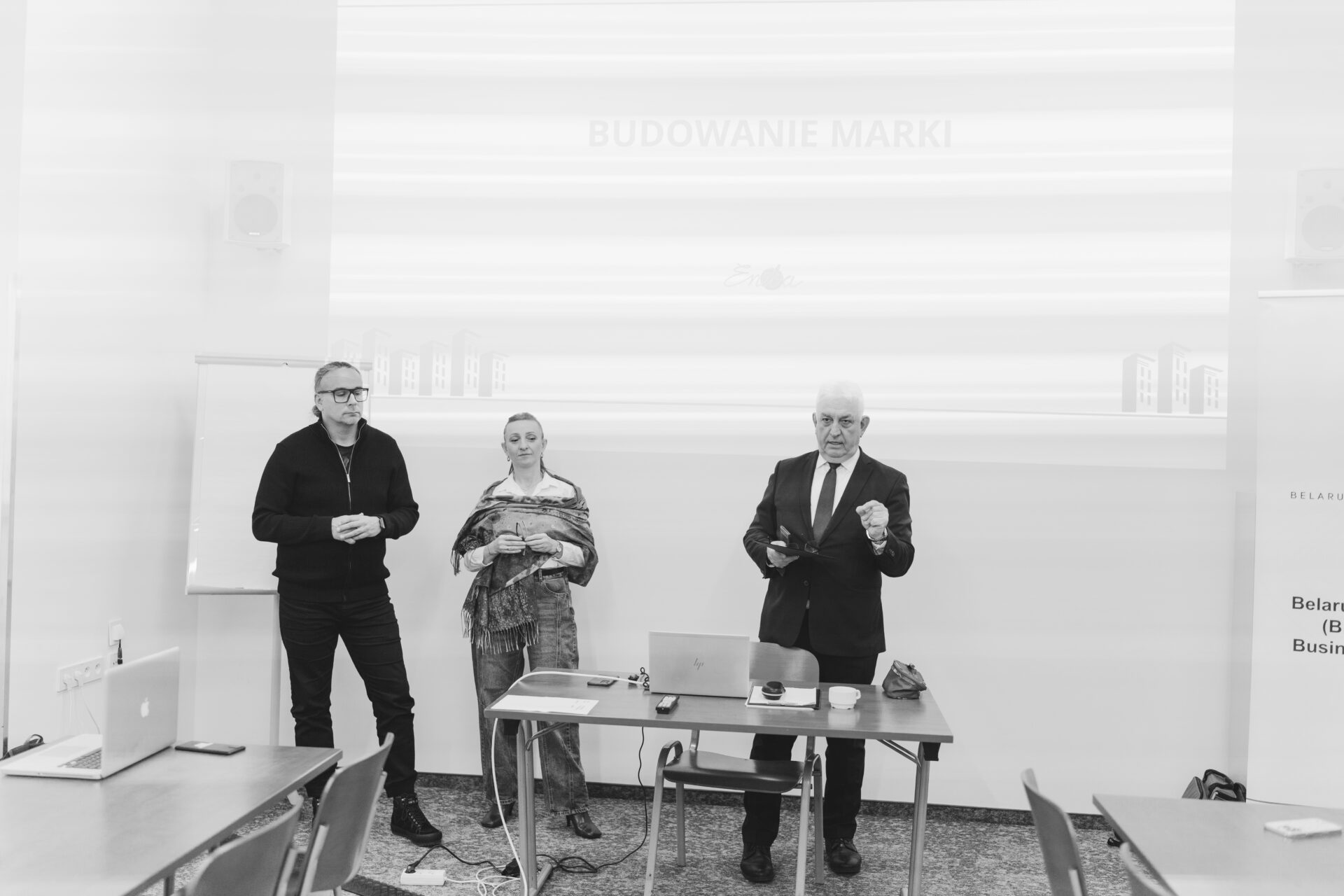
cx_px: 672
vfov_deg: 37.9
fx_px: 1307
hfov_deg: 54.4
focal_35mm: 35
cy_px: 448
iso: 400
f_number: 1.4
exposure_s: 1/640
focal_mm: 35
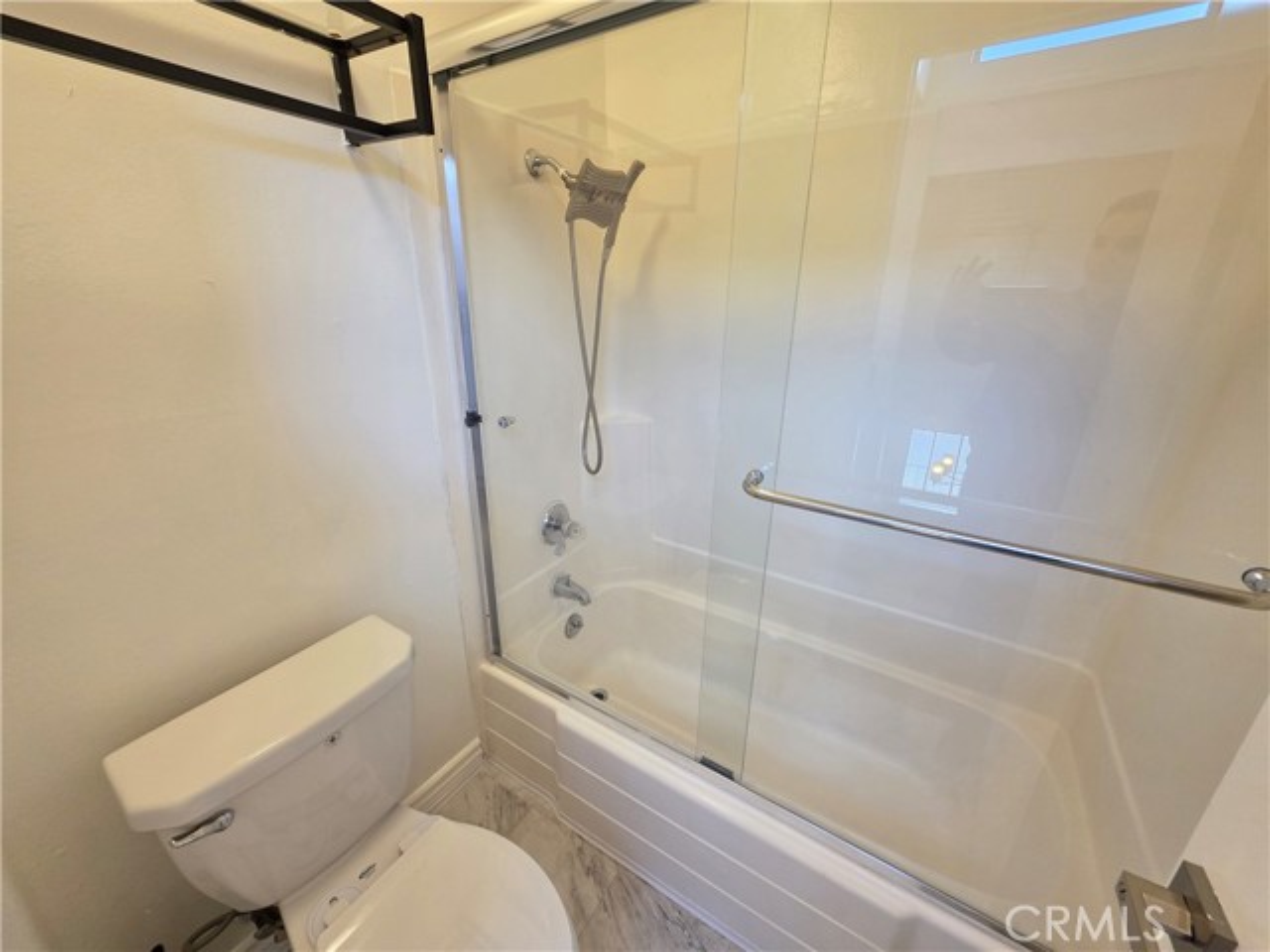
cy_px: 476
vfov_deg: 89.9
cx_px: 635
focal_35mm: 13
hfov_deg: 106.2
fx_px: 477
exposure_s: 1/120
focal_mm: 2.2
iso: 320
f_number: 1.9
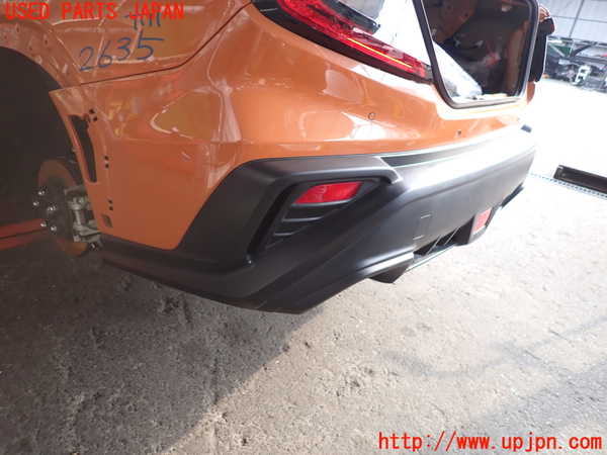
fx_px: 438
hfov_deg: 69.4
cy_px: 228
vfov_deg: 54.9
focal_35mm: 25
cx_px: 304
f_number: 2
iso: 100
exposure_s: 1/80
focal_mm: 4.5
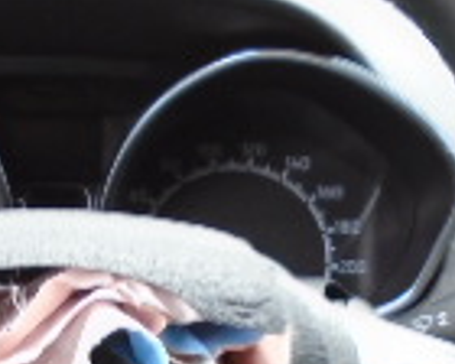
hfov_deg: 16.4
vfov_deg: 12.9
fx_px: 1562
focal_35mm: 116
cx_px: 78
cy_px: 462
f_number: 3.2
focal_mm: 4.6
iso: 100
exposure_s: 1/40
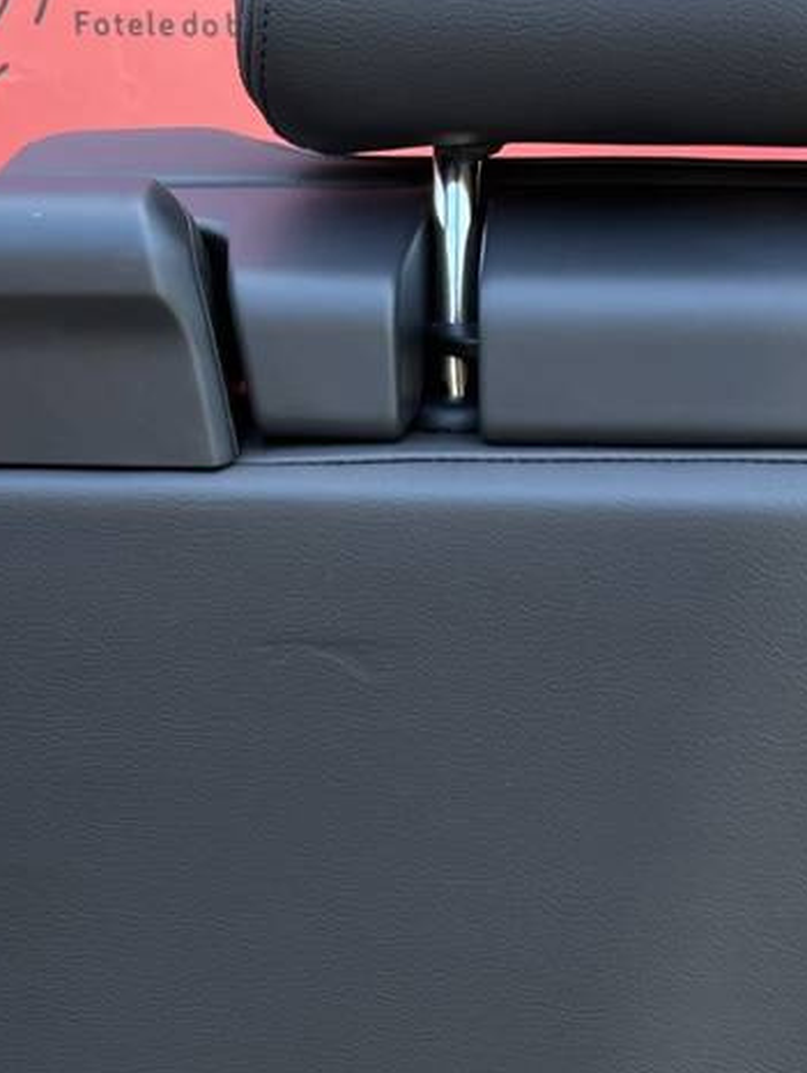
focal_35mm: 89
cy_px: 1080
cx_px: 727
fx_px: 2763
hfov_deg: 16.4
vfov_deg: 21.2
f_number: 1.6
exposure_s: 1/131
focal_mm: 5.1
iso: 32
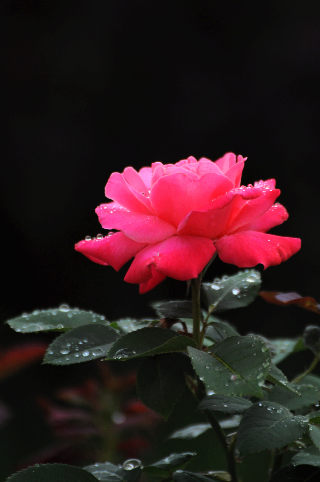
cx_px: 160
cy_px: 241
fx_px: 6015
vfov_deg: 4.6
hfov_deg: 3.0
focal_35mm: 450
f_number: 5.6
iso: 1000
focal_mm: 300
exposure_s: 1/80
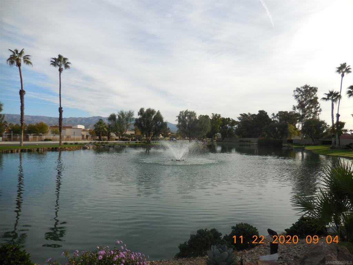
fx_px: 255
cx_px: 176
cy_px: 132
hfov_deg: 69.4
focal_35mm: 25
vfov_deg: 54.9
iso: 125
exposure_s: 1/1250
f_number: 3.3
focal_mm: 4.5
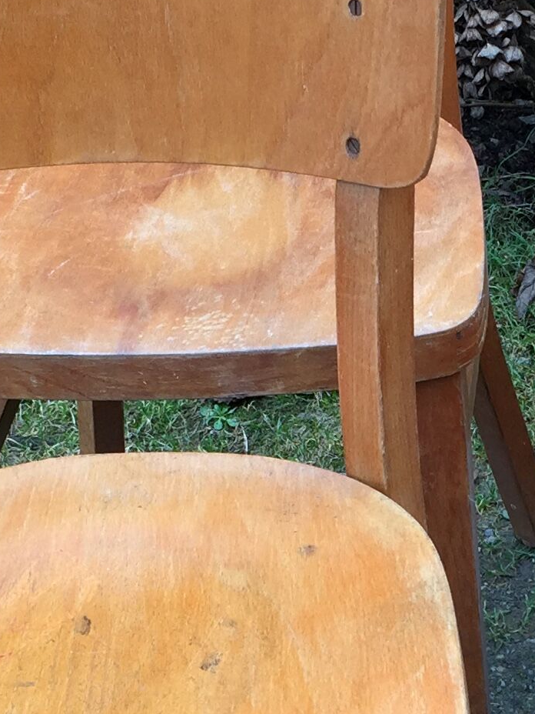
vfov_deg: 19.1
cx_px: 481
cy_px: 562
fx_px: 2102
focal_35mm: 102
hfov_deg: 14.4
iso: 32
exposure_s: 1/100
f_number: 2.2
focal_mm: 4.15
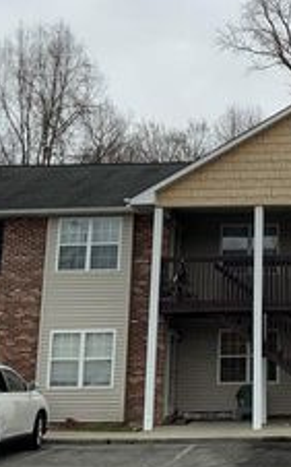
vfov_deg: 29.8
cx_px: 326
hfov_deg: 18.4
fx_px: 864
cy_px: 121
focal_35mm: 68
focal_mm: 3
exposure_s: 1/1626
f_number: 1.8
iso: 16
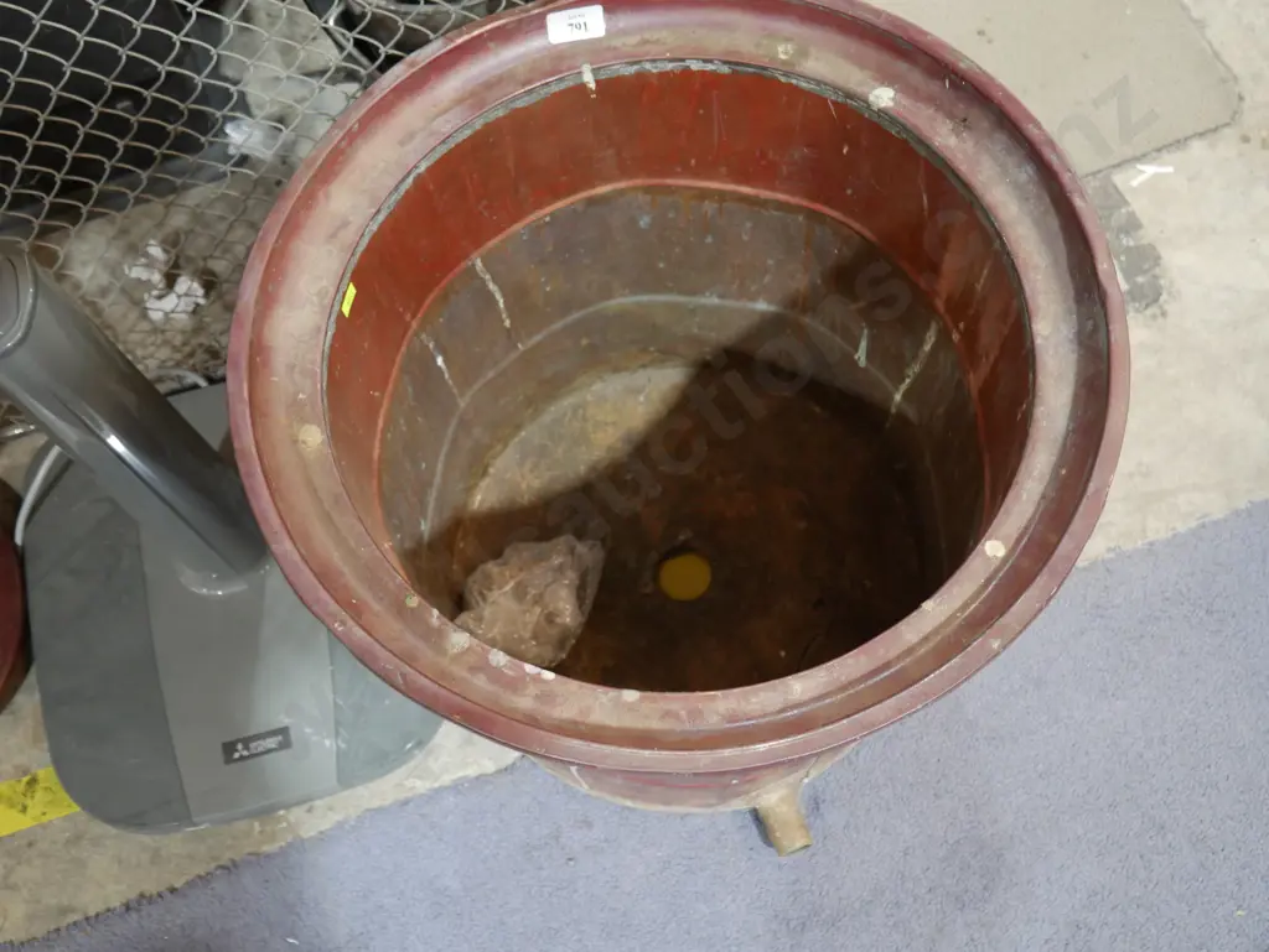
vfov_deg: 41.8
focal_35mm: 34
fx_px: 1247
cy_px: 476
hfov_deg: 53.9
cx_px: 634
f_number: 4
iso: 1250
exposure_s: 1/60
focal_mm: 17
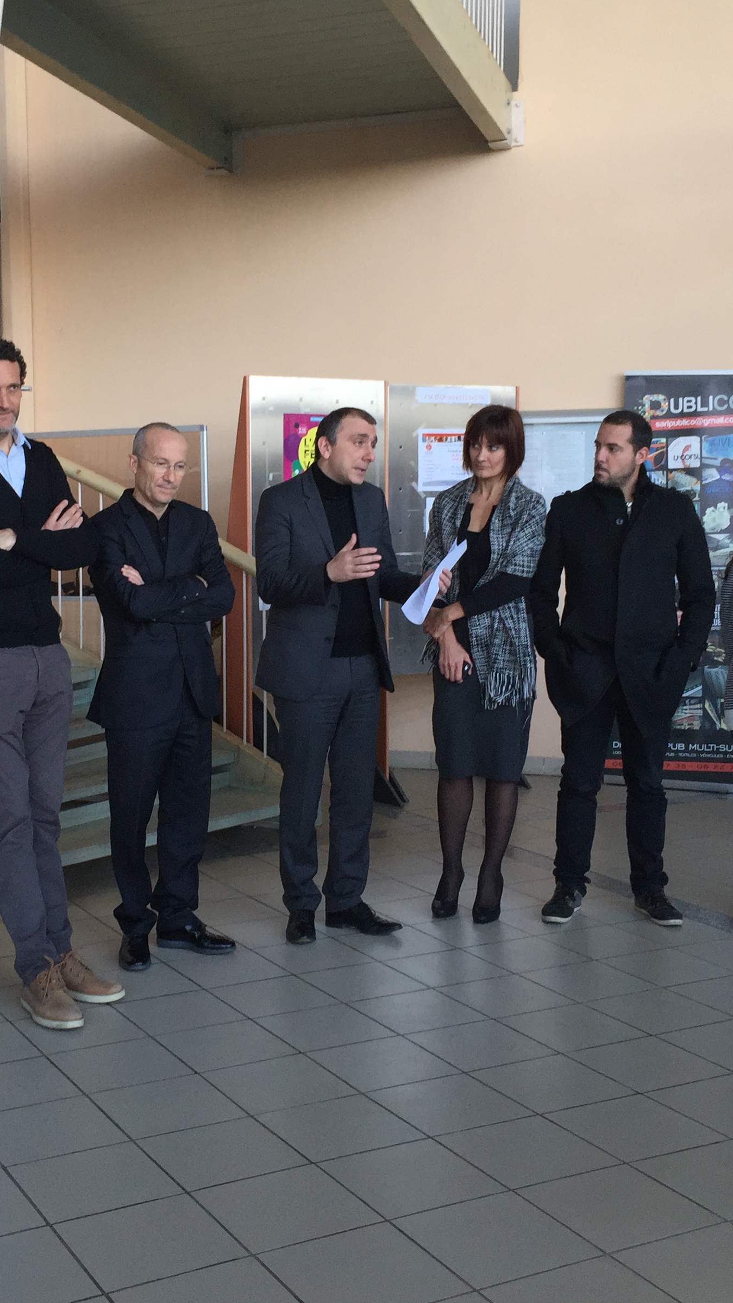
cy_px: 662
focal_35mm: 43
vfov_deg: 47.4
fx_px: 1486
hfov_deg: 27.5
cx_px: 230
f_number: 2.2
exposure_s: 1/100
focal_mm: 4.15
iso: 50
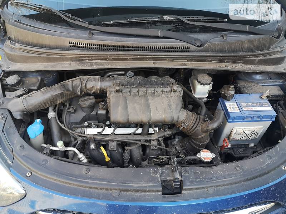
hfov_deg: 65.3
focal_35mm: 27
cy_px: 107
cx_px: 143
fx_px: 223
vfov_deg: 51.4
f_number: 1.8
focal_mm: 4
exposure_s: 1/100
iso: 64
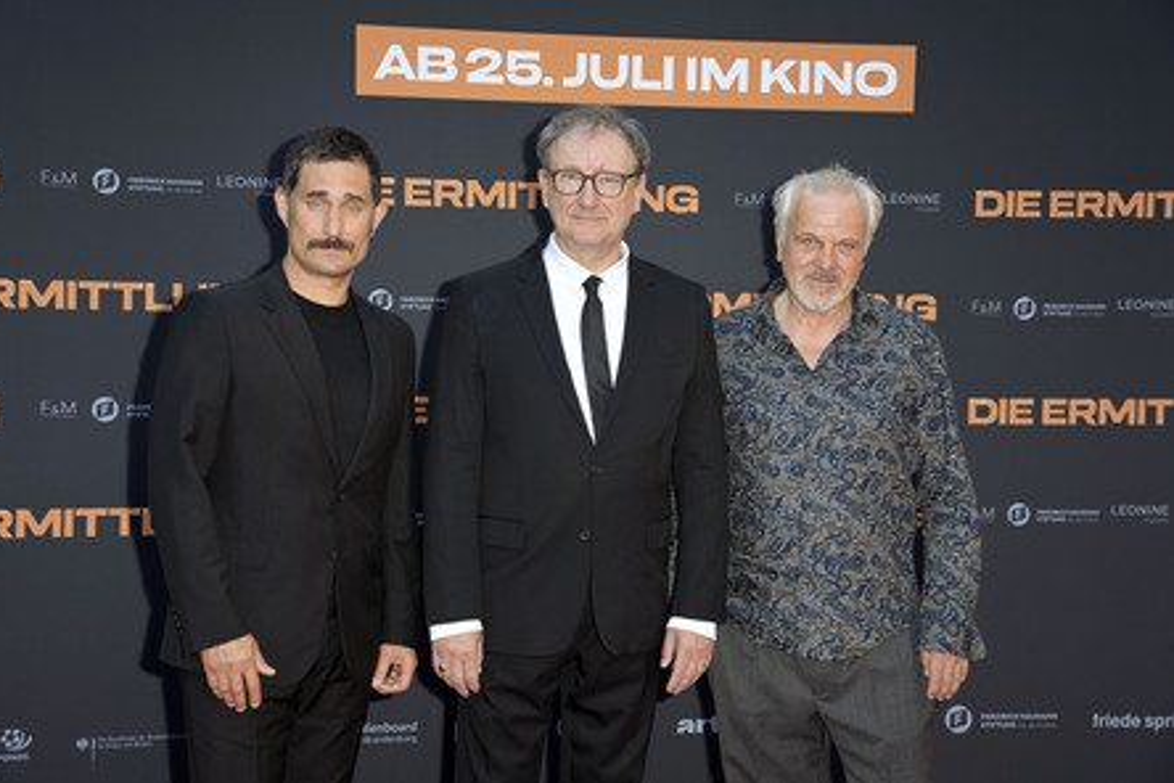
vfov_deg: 20.3
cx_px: 580
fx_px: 2185
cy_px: 394
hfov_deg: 30.1
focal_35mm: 67
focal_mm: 66
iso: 640
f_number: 7.1
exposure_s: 1/250
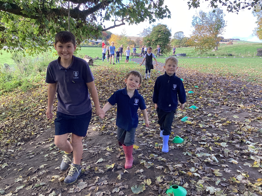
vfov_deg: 45.4
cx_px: 131
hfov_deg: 58.4
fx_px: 235
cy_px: 98
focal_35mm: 31
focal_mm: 3.3
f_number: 2.4
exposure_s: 1/100
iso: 25
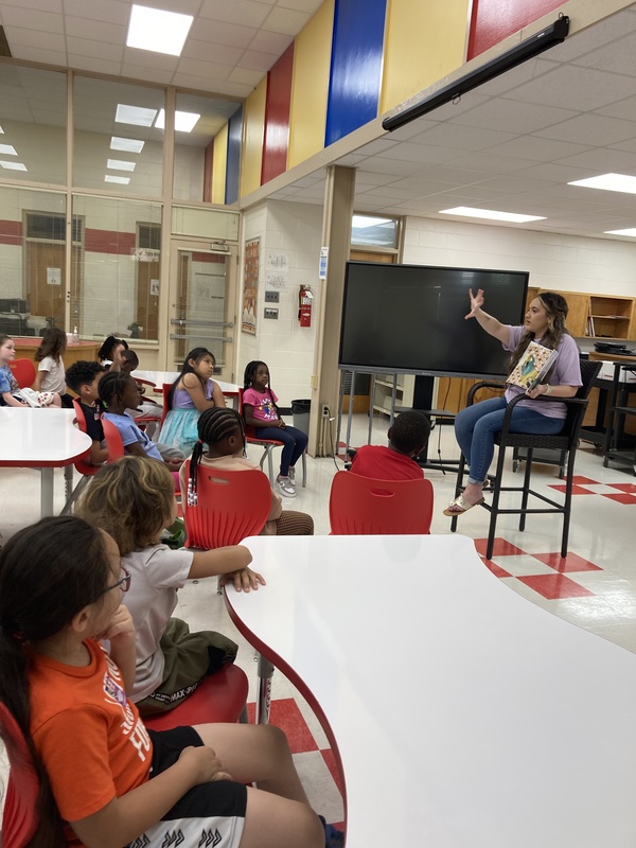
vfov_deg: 63.4
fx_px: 686
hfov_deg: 49.7
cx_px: 318
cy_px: 424
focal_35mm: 28
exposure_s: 1/60
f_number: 1.8
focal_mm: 3.99
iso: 50
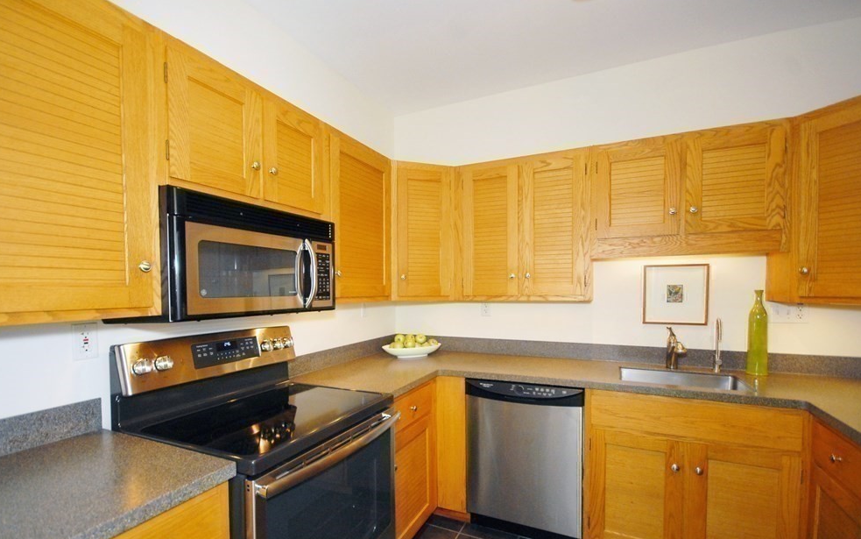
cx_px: 422
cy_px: 299
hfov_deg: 92.6
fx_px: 411
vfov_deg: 66.2
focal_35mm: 18
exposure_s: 1/60
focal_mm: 11
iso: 640
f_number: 4.2
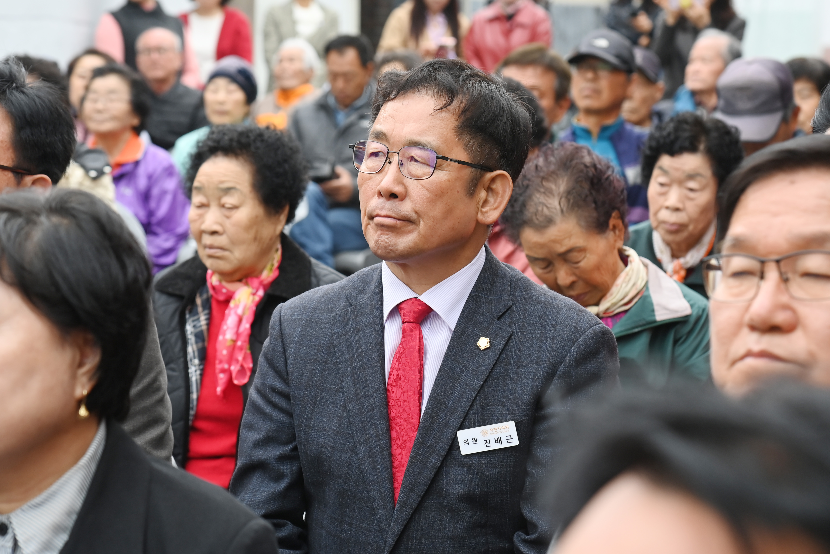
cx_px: 415
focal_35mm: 95
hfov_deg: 21.5
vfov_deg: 14.4
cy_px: 277
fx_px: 2190
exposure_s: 1/125
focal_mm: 95
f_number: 6.3
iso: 400
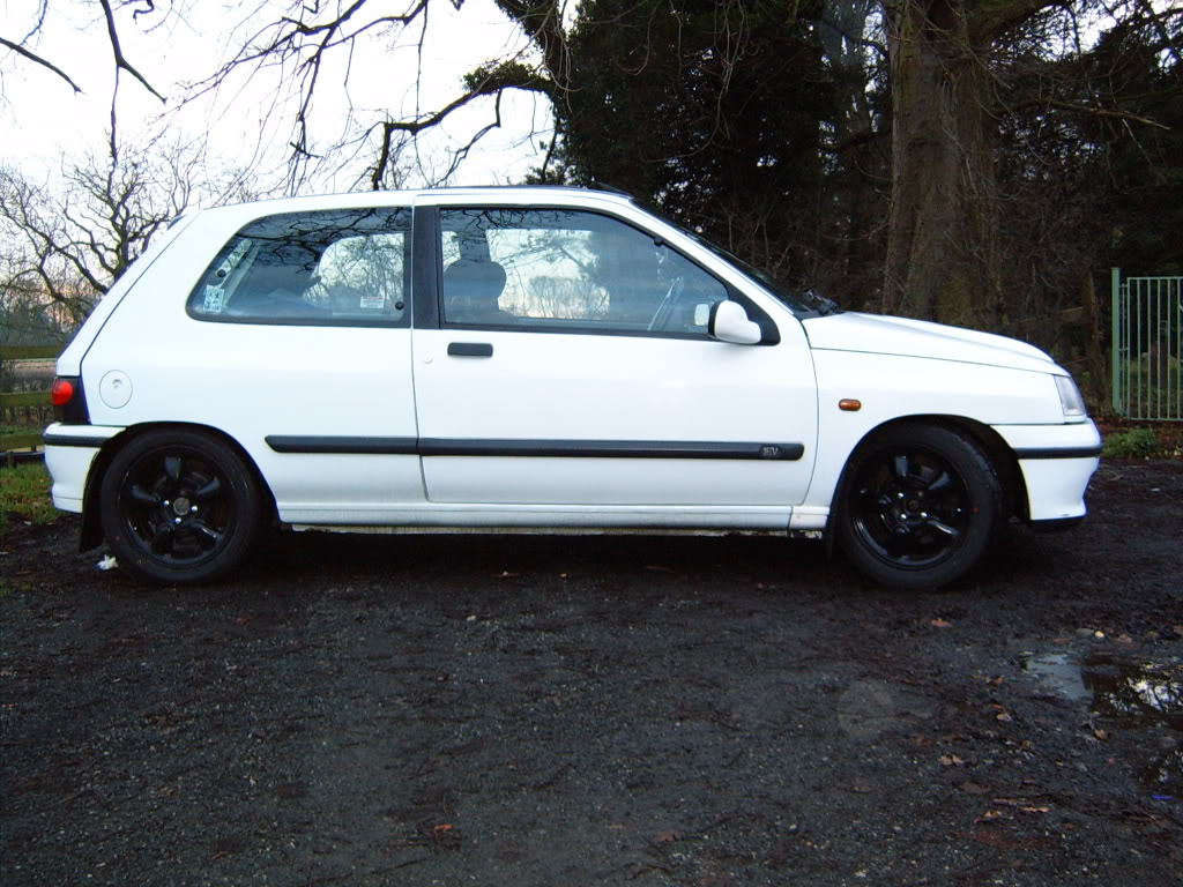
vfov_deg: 37.7
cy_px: 444
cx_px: 592
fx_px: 1299
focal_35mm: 38
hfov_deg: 49.0
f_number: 2.8
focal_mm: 5.8
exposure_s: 1/45
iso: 141
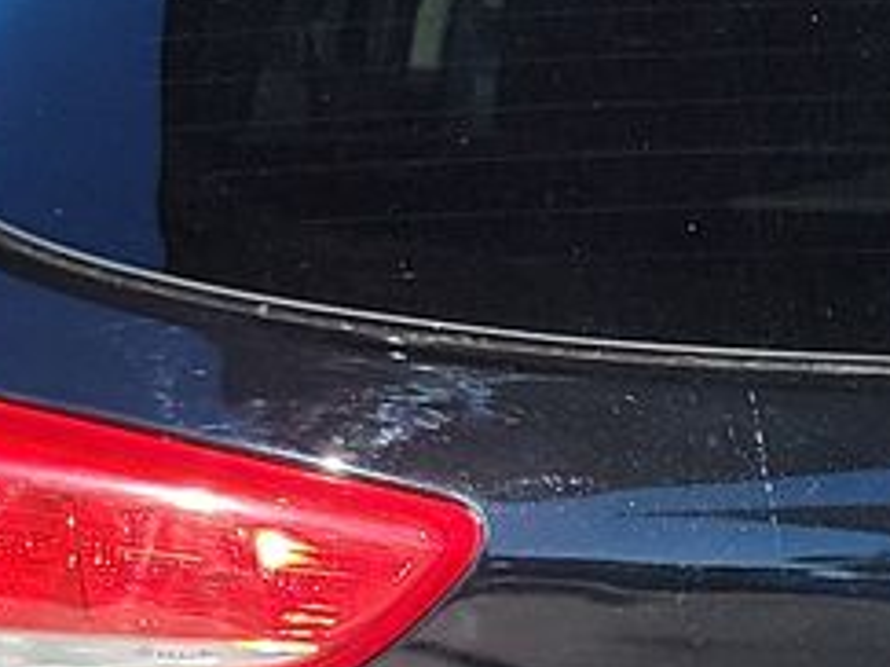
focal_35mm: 158
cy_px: 766
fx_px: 4060
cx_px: 1238
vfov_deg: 9.3
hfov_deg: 12.1
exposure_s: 1/444
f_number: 1.8
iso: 50
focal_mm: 6.7
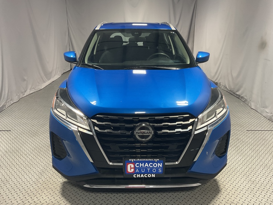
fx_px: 229
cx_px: 136
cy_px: 102
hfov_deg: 61.7
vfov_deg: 48.2
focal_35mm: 29
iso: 40
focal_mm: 3
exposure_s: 1/50
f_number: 1.8
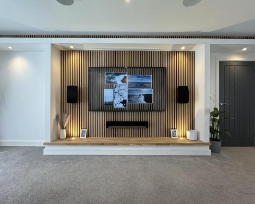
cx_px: 127
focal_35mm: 15
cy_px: 102
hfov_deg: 96.8
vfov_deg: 84.1
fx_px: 113
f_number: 2.2
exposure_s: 1/100
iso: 160
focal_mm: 2.22
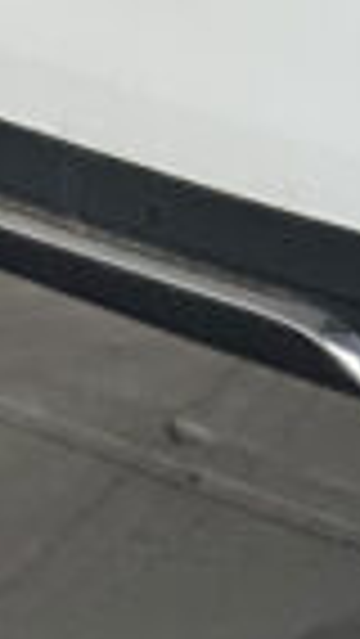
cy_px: -490
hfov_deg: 2.5
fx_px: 8000
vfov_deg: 4.5
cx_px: 1220
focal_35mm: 472
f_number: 2.8
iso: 200
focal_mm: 9
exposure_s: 1/121
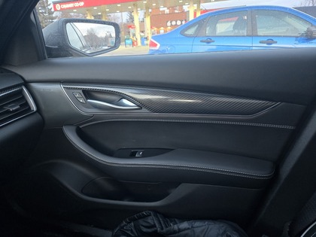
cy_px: 118
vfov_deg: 58.9
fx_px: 210
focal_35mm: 23
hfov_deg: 73.9
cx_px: 158
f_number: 1.8
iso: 800
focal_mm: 5.4
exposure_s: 1/60
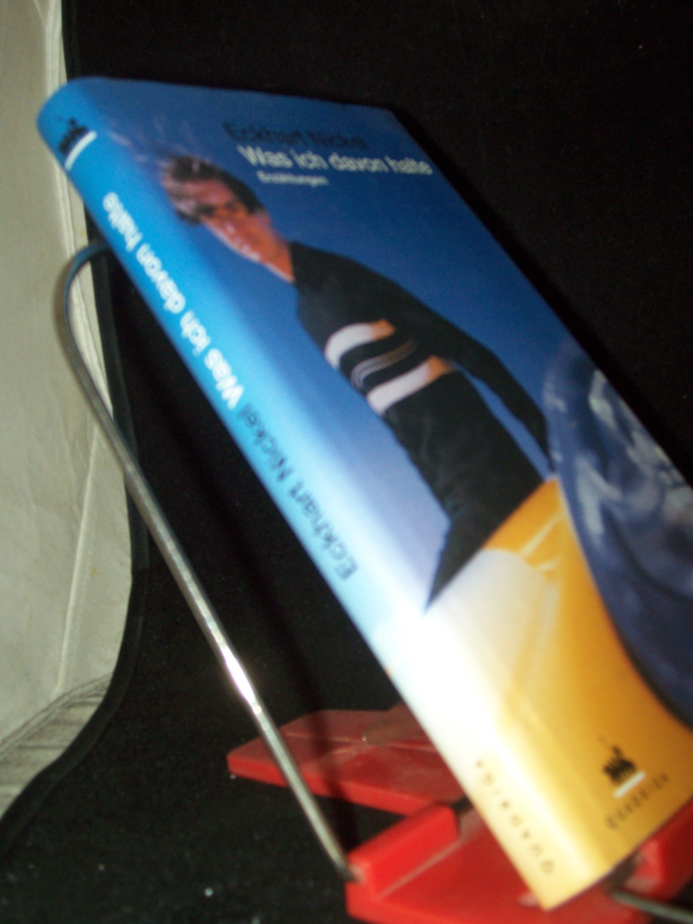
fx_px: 1121
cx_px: 346
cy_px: 462
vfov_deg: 44.8
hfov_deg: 34.3
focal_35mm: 42
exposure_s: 1/60
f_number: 2.8
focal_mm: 7
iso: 160
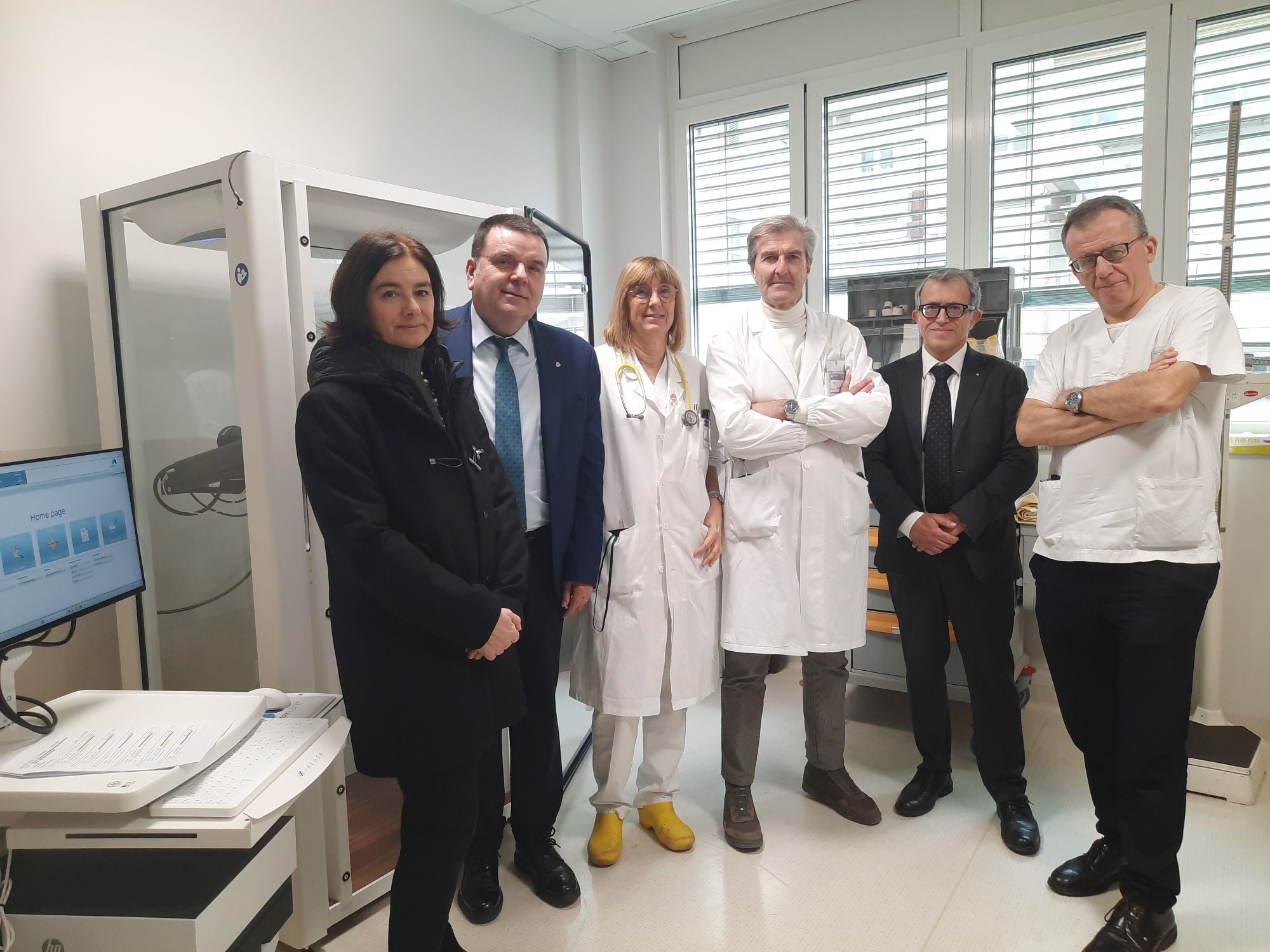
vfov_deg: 54.9
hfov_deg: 69.4
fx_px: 917
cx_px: 635
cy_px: 476
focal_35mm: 25
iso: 125
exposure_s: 1/50
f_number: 2
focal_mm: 4.6
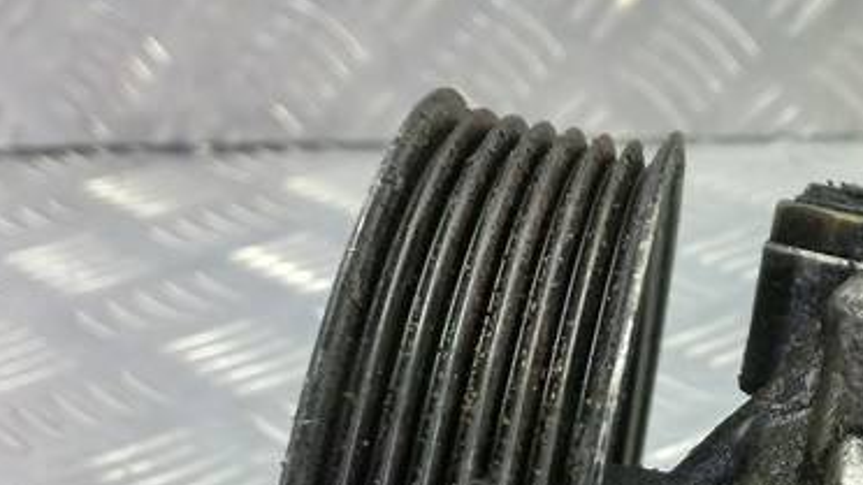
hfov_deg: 26.8
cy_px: 538
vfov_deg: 15.6
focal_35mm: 75
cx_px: 844
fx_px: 1716
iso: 160
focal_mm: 4.6
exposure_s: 1/50
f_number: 1.8
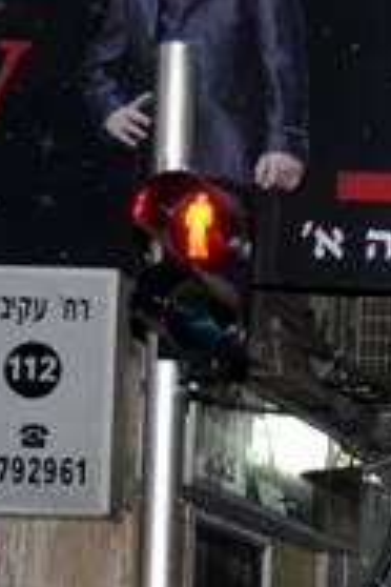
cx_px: 864
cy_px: 764
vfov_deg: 9.4
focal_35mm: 214
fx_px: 3486
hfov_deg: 6.2
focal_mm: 26
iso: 500
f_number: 5
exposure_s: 1/60
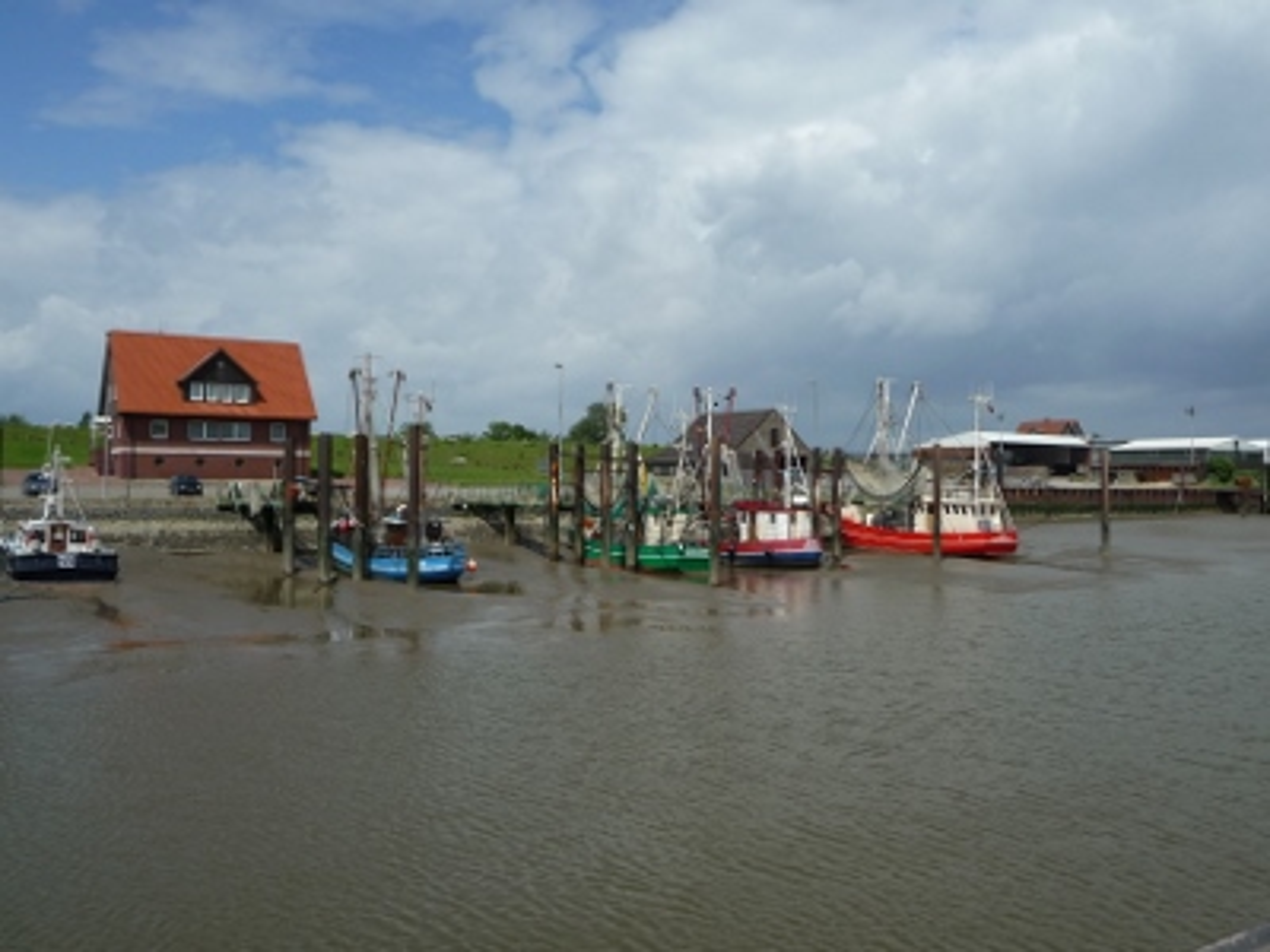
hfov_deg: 60.0
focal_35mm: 30
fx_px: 1101
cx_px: 635
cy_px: 476
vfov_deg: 46.8
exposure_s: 1/400
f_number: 8
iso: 100
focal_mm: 5
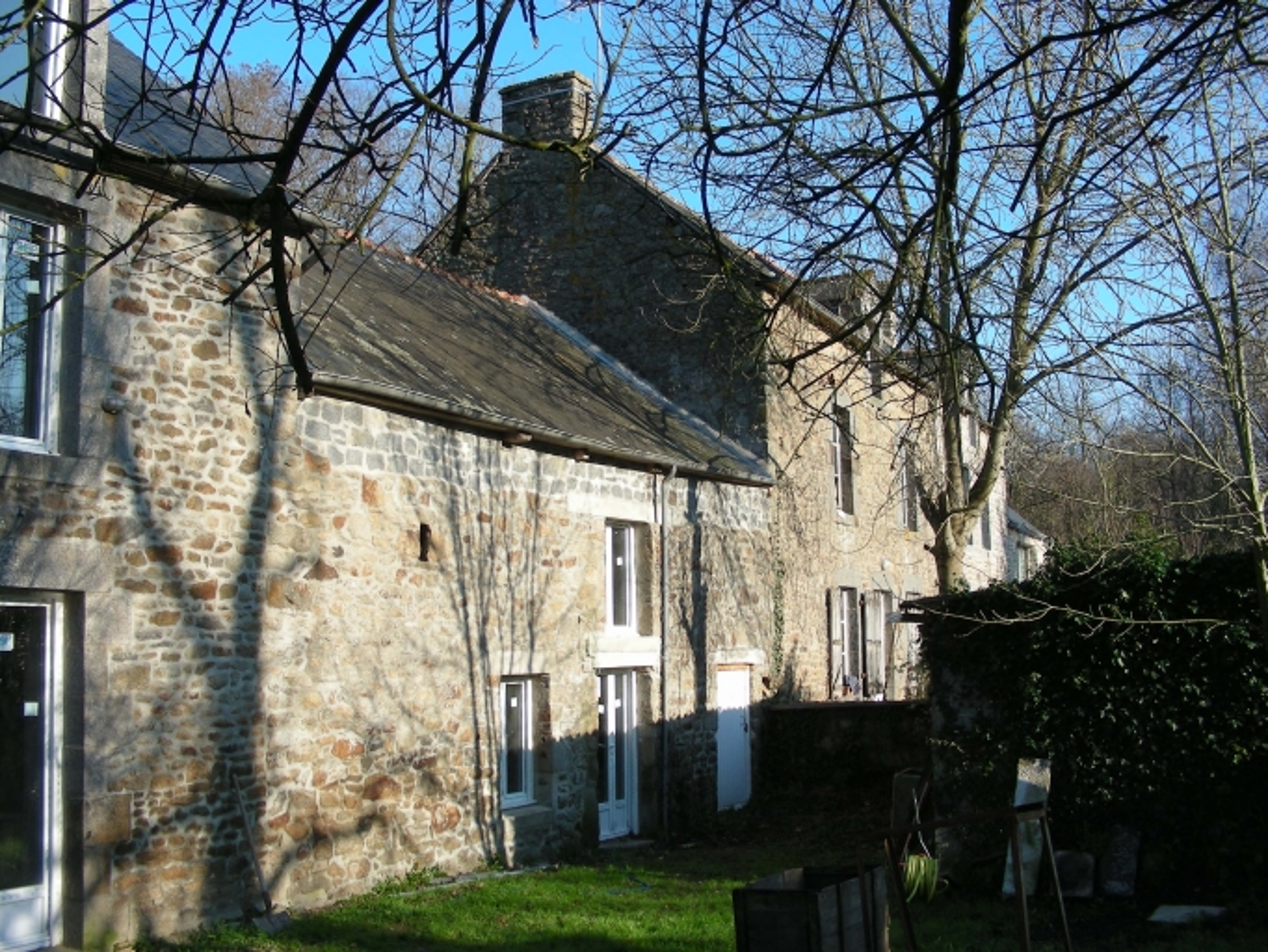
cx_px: 634
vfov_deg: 37.7
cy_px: 476
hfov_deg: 49.0
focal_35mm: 38
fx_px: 1392
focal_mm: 6.3
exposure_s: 1/232
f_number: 4
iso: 50
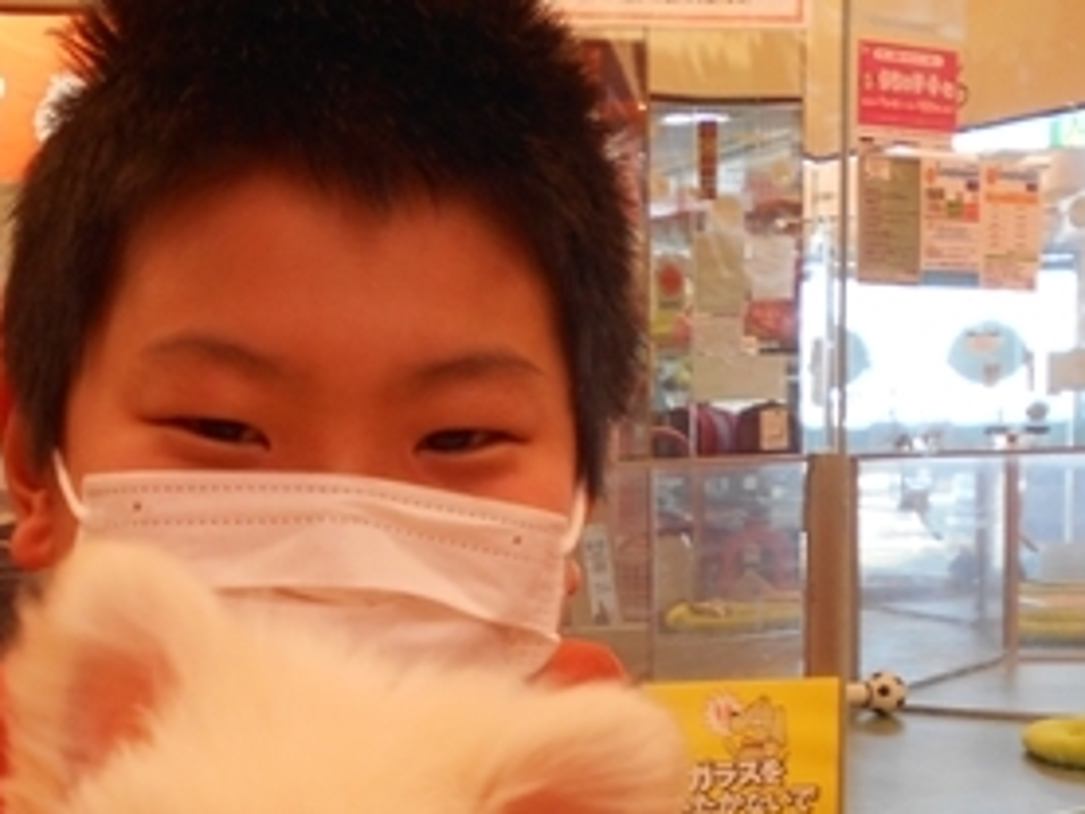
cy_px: 779
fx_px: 2038
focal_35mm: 65
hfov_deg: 29.4
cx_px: 294
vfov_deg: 21.9
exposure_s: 1/30
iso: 110
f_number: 3.4
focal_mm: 5.1
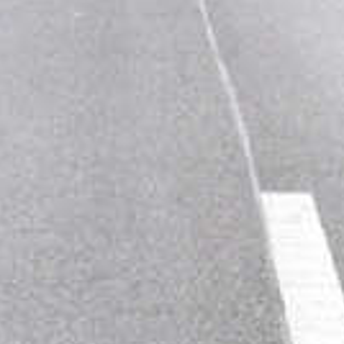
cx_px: 116
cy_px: -234
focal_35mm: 206
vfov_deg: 8.2
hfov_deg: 8.5
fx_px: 2316
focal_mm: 18
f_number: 10
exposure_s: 1/400
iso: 200
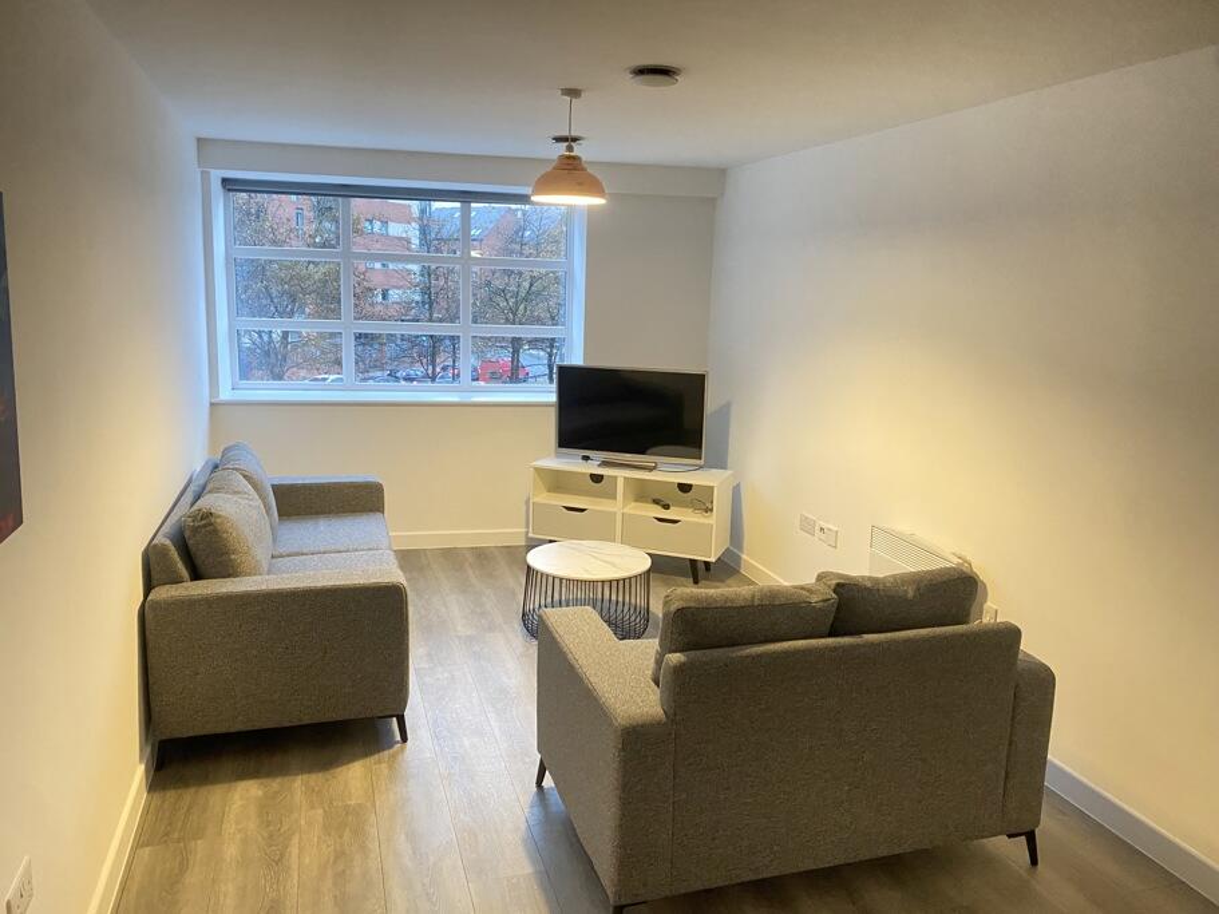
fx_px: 915
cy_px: 457
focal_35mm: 26
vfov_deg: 53.1
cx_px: 610
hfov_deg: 67.3
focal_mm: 4.25
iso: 640
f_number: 1.8
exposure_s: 1/34
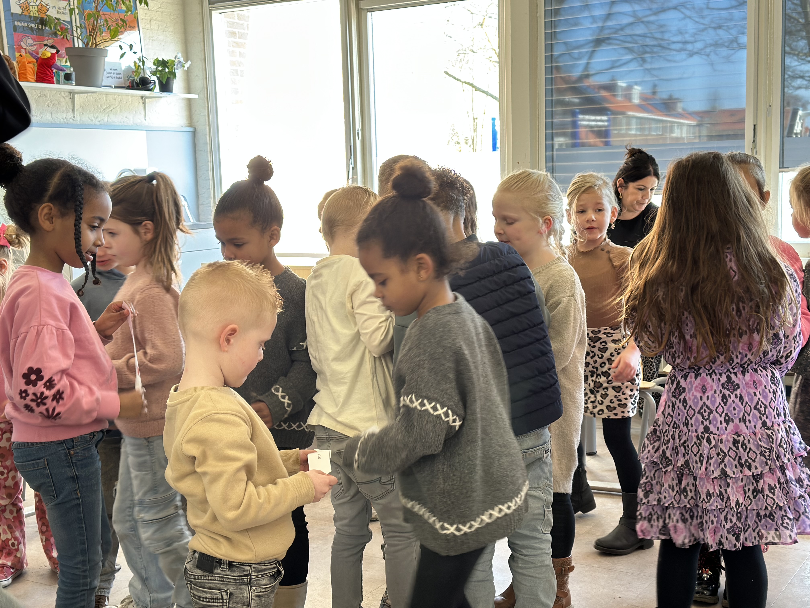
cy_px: 304
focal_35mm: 48
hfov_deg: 39.7
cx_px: 405
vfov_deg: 30.3
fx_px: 1123
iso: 80
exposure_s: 1/50
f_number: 1.78
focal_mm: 6.86
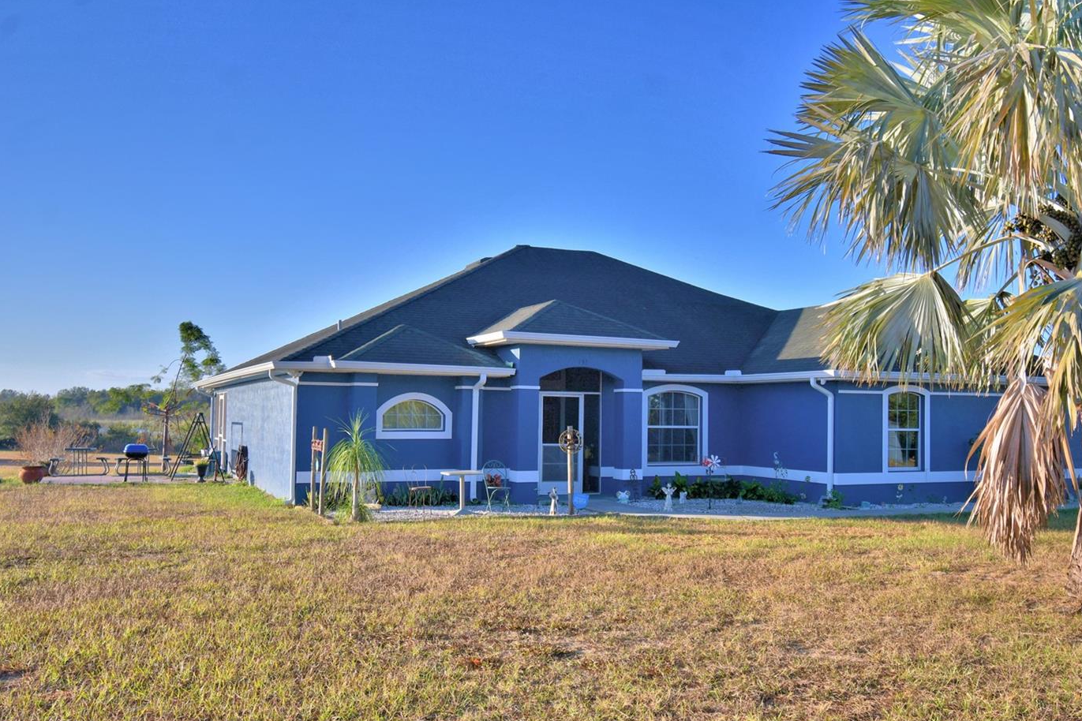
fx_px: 1052
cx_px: 592
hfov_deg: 54.3
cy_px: 367
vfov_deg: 37.9
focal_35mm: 35
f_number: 5.6
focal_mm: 20
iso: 100
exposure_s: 1/500
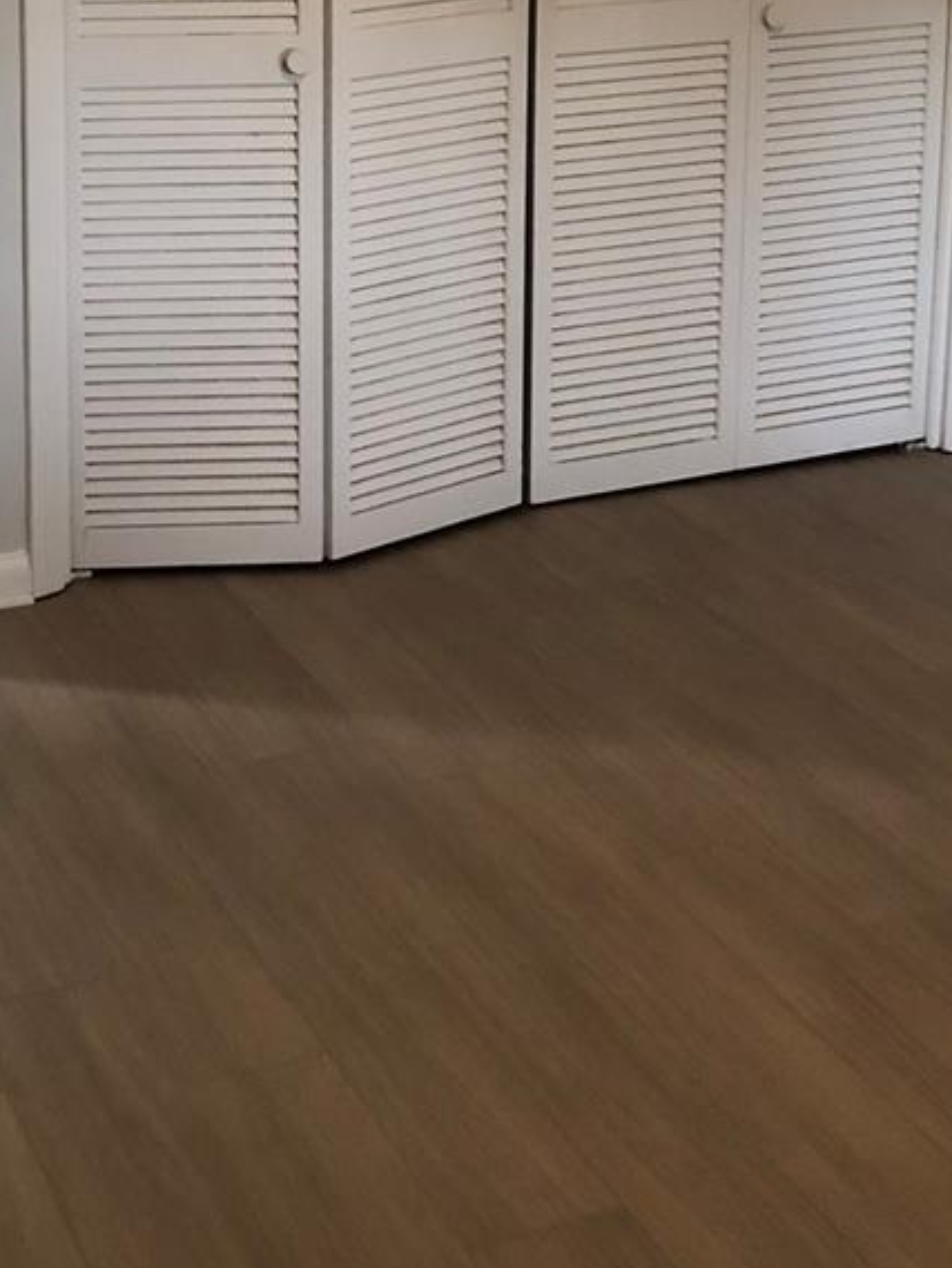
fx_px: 2163
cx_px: 161
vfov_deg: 30.4
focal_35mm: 59
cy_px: 0
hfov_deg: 24.3
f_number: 1.8
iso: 50
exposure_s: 1/15
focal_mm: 3.99
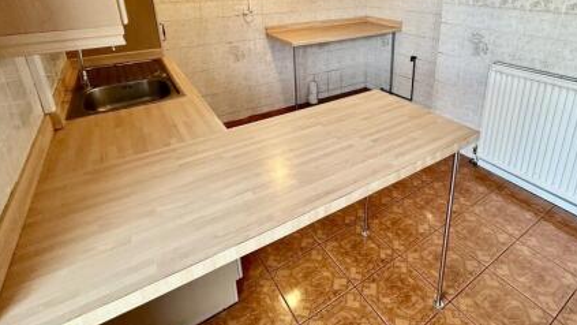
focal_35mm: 21
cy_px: 87
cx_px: 328
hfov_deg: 83.4
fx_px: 321
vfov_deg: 51.6
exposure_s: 1/96
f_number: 2.2
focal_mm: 2.22
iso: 320
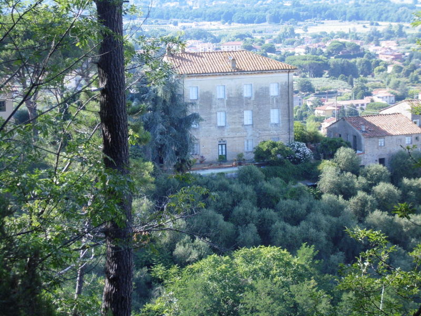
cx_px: 210
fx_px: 1581
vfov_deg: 11.4
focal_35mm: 130
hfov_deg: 15.2
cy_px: 158
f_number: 5
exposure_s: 1/160
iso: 100
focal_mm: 23.8
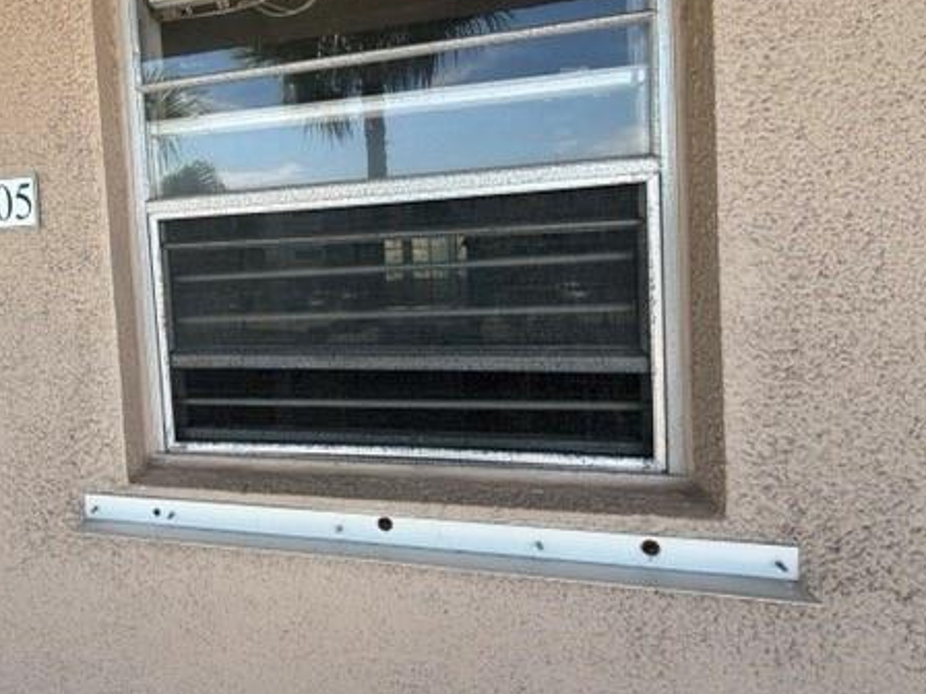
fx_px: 535
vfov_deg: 65.1
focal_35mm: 20
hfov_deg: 78.0
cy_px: 266
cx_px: 279
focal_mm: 2.22
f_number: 2.2
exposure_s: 1/319
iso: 50
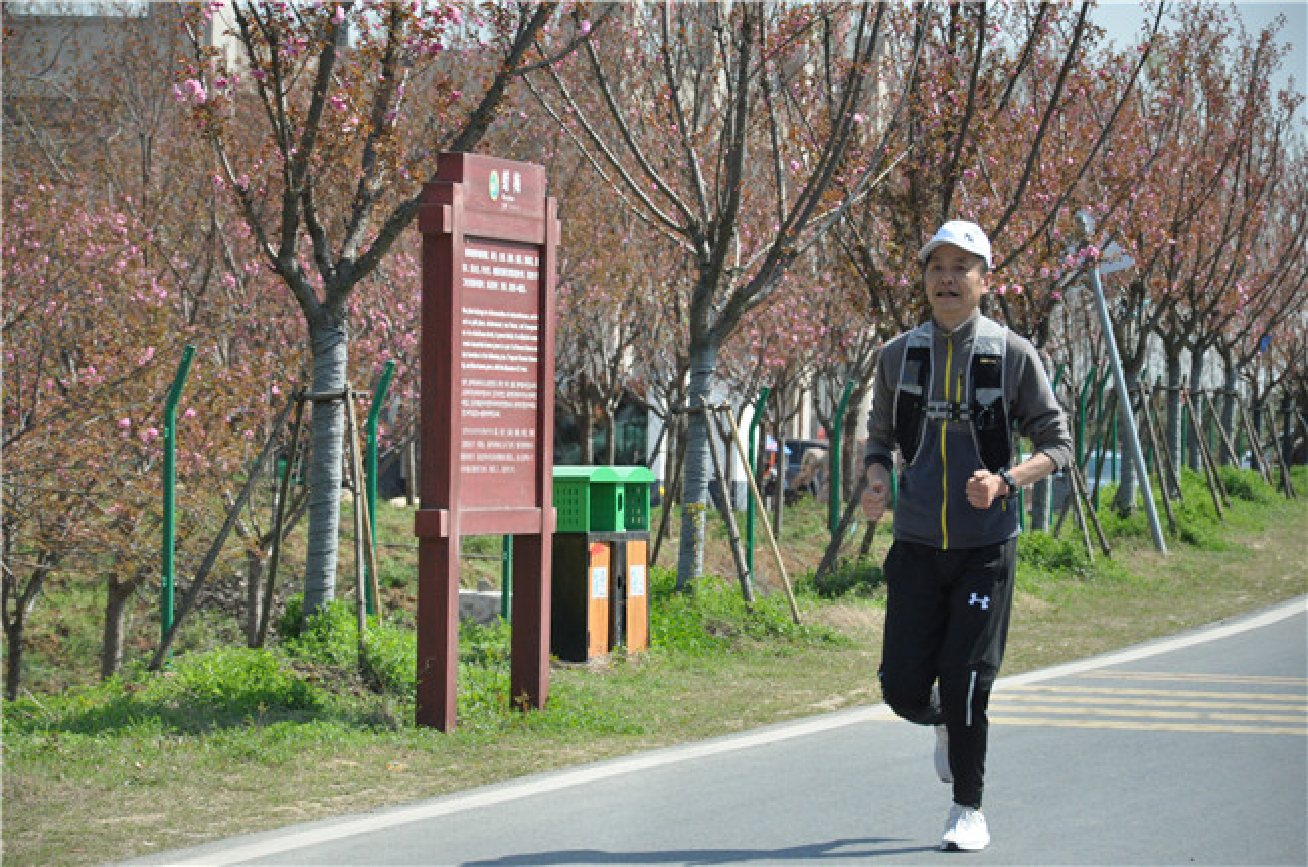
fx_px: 5713
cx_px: 654
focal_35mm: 158
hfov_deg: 13.1
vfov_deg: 8.7
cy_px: 434
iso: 1250
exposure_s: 1/4000
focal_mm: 105
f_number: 6.3
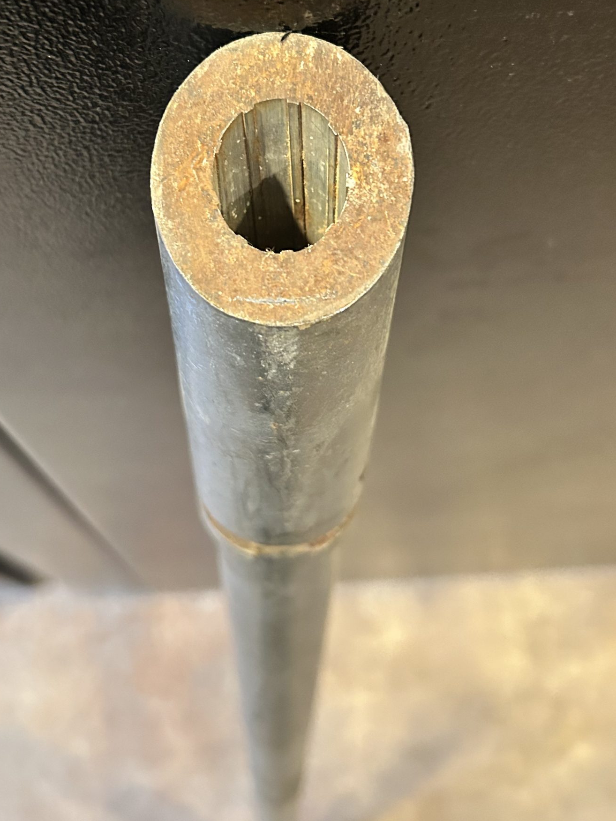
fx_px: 902
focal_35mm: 38
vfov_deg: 47.5
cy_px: 226
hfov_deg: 37.6
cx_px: 256
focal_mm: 5.7
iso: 640
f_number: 1.5
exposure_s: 1/40
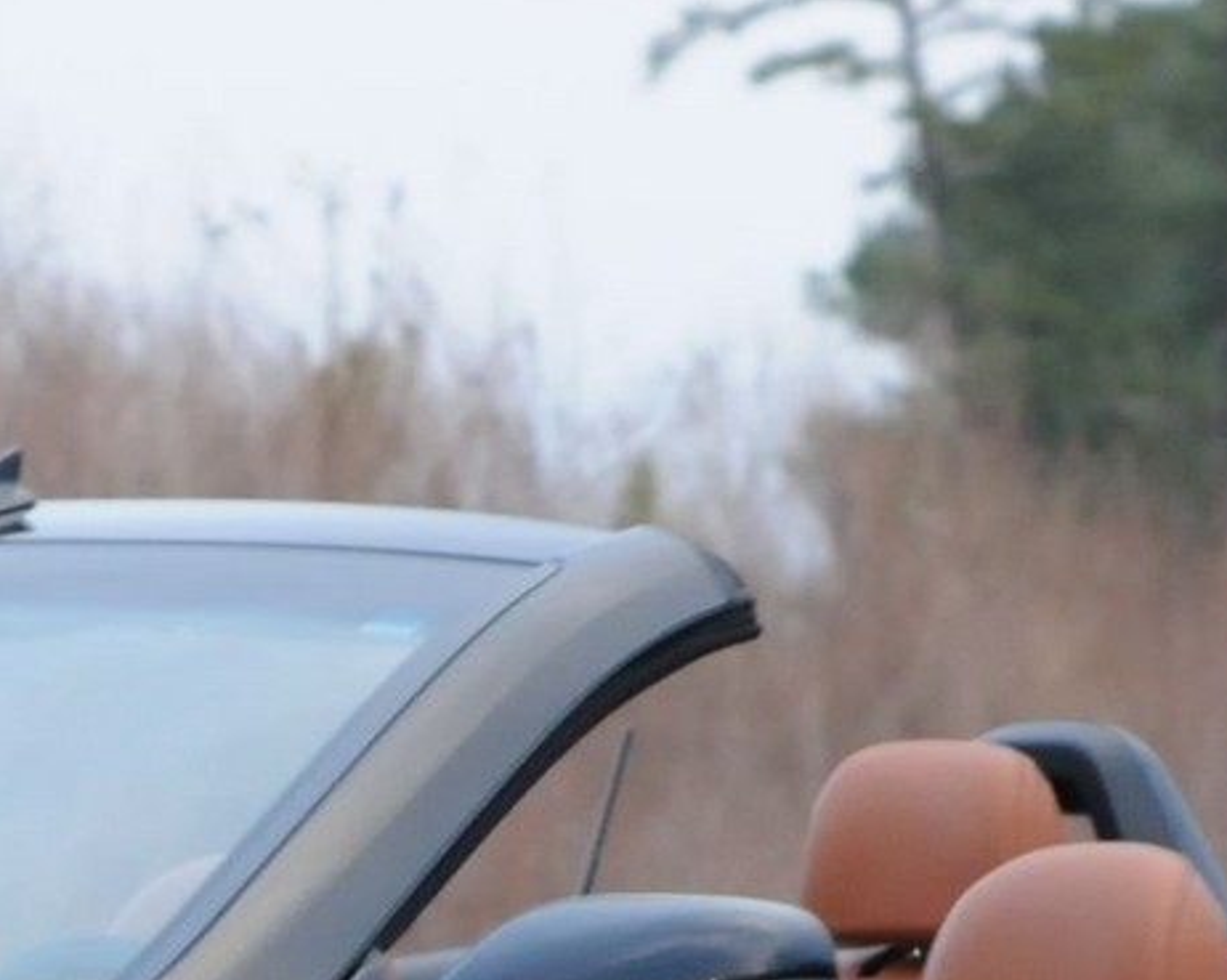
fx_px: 27073
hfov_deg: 2.6
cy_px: 1212
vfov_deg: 2.1
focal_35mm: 746
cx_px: 125
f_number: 8
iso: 1000
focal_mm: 98
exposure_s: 1/60
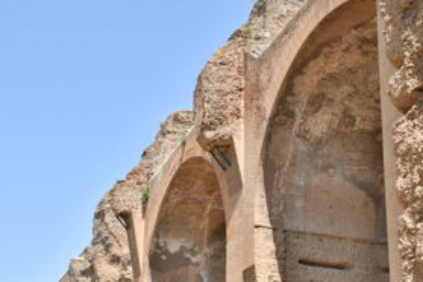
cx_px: 273
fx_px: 658
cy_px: 183
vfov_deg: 24.1
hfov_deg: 35.4
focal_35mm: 56
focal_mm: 26
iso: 100
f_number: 3.8
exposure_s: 1/250
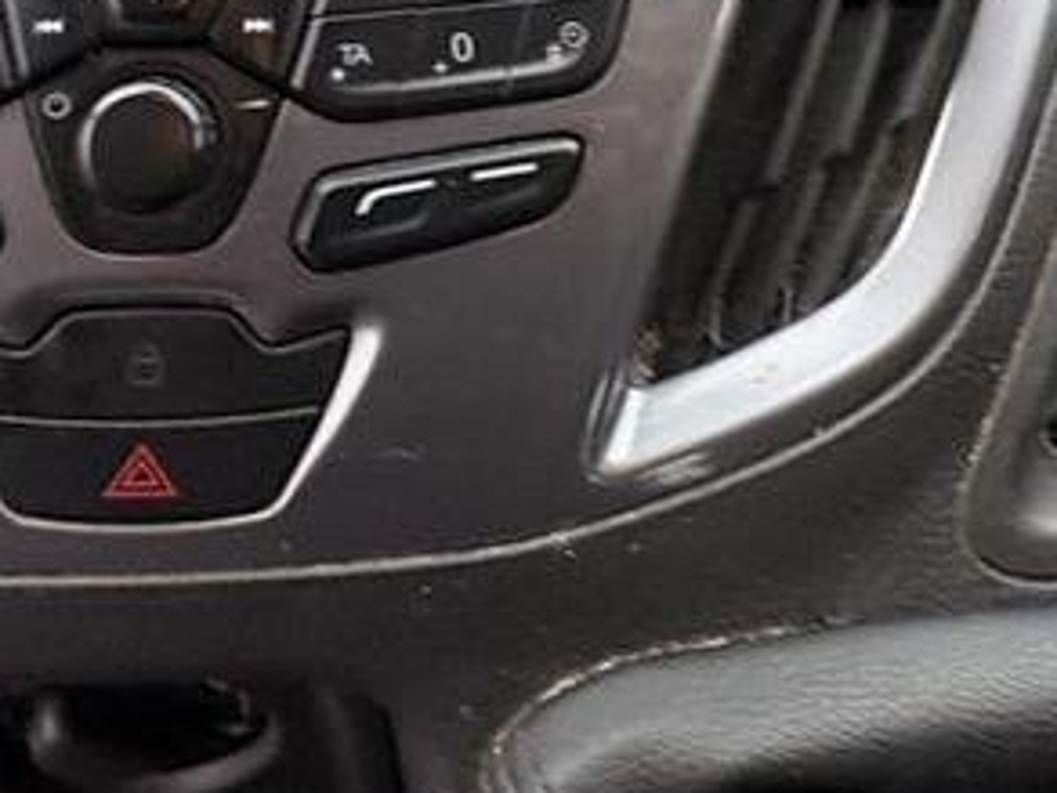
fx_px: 1313
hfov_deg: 43.8
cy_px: -199
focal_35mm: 43
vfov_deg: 28.4
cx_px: 489
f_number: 2.2
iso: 200
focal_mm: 2.22
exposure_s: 1/86
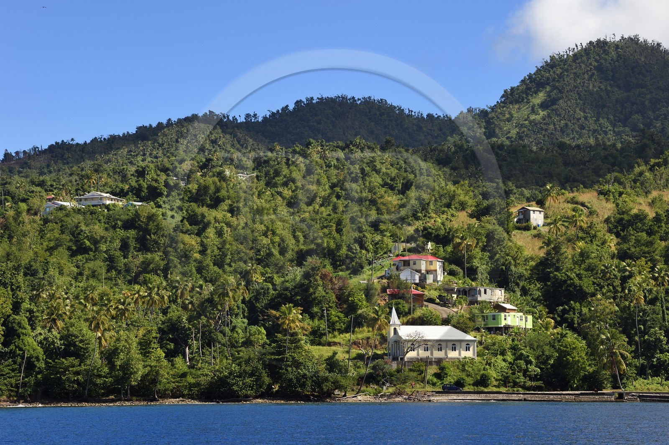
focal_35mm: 102
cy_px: 222
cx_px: 334
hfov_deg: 20.0
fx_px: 1894
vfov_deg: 13.4
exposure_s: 1/500
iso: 200
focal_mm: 102
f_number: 9
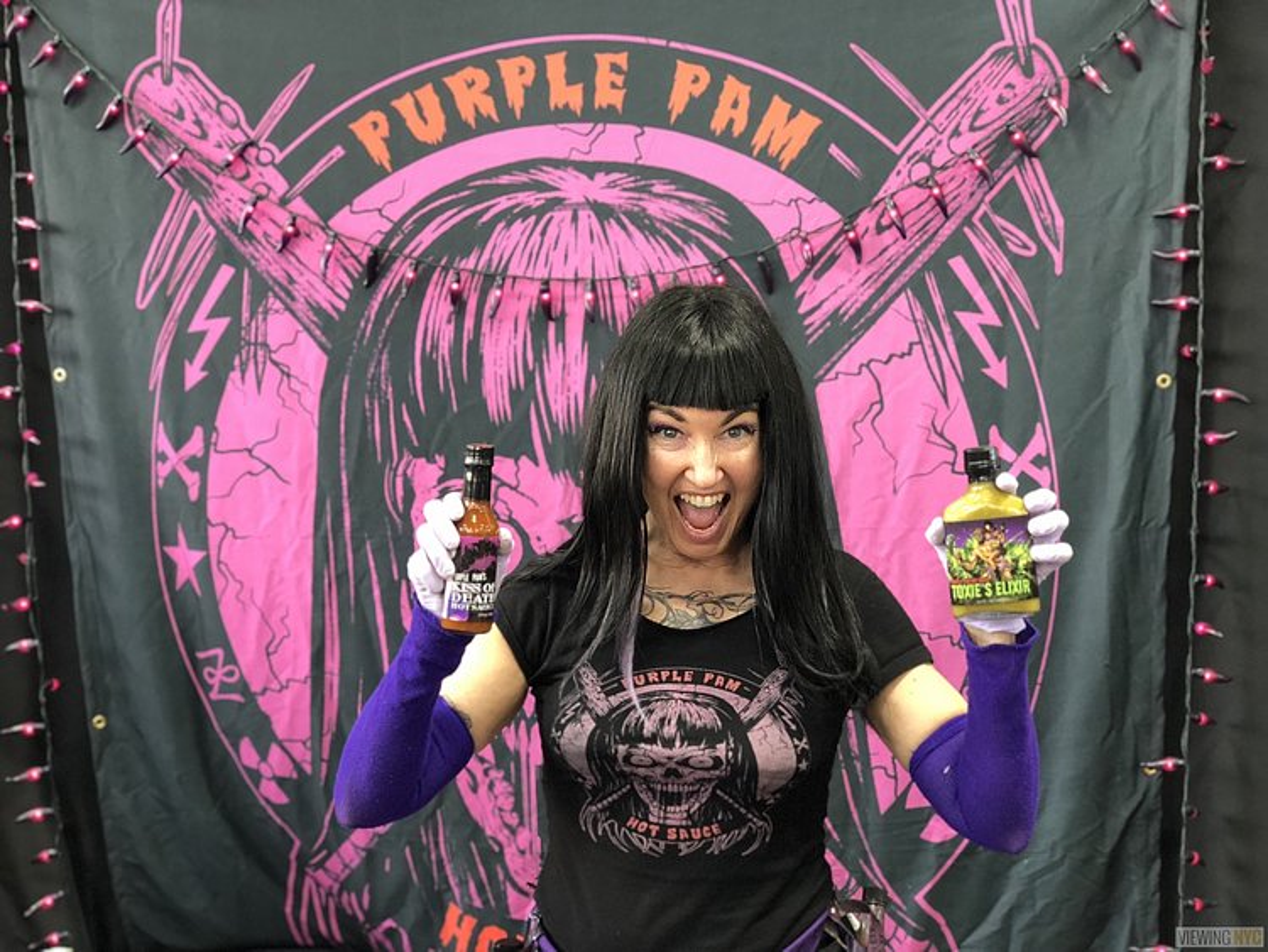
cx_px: 634
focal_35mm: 52
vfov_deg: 28.0
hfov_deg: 36.8
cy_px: 476
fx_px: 1905
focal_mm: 6
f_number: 2.4
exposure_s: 1/24
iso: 160
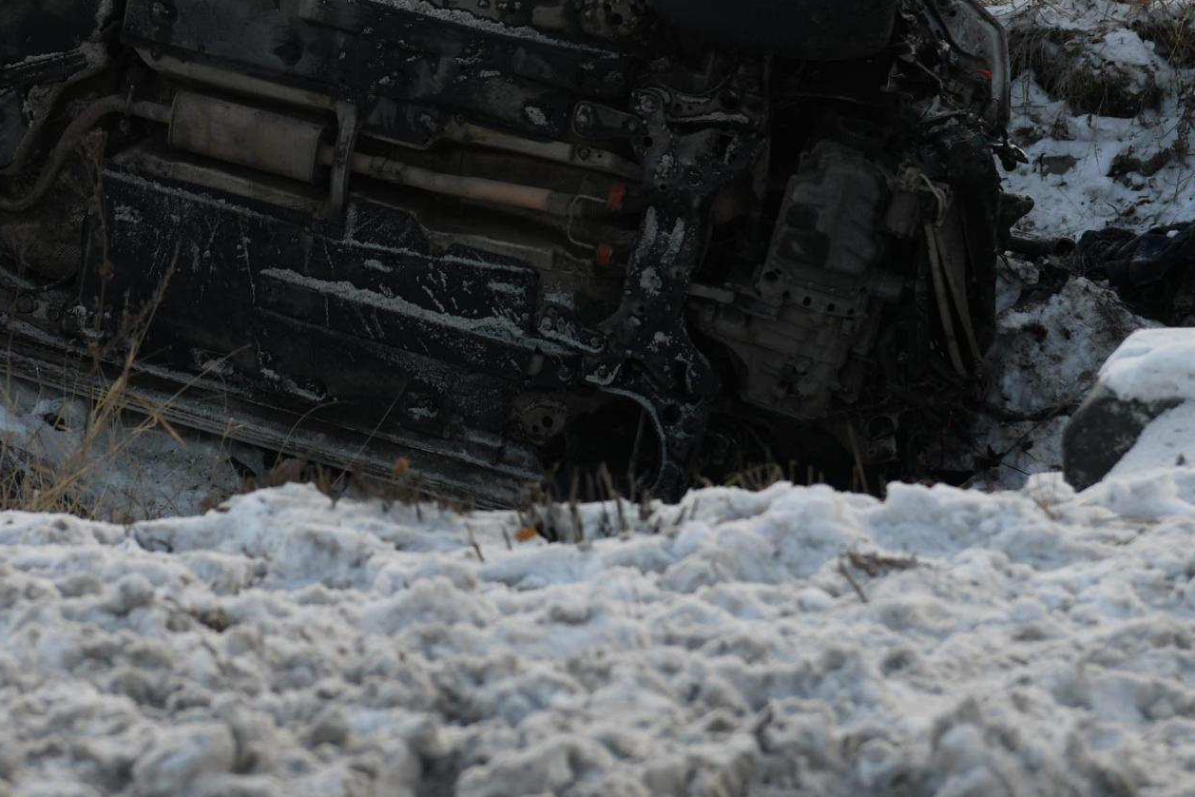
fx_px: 4912
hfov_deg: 13.8
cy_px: 34
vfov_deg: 9.2
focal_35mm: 148
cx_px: 259
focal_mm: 62
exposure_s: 1/250
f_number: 3.5
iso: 200
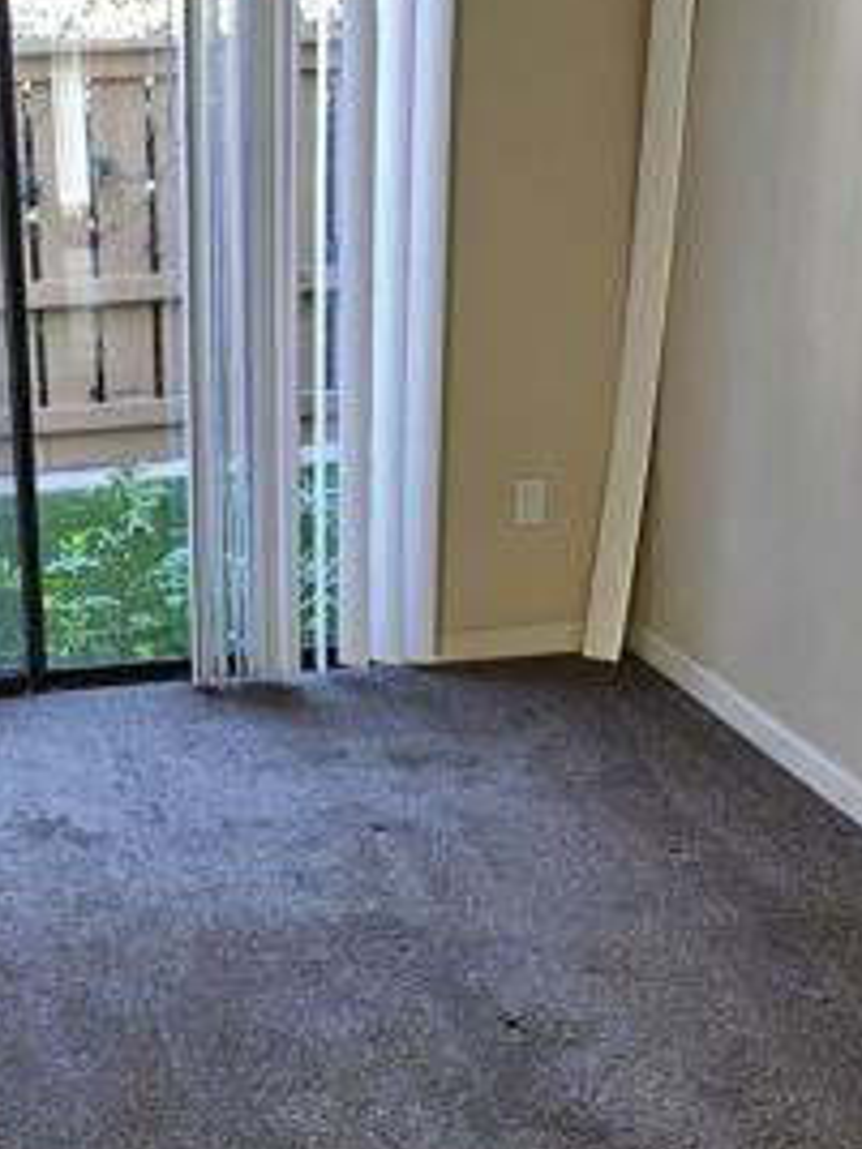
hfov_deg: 25.7
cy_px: 656
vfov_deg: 34.9
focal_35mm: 55
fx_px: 1826
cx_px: 86
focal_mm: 5.4
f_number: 1.8
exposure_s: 1/120
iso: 100
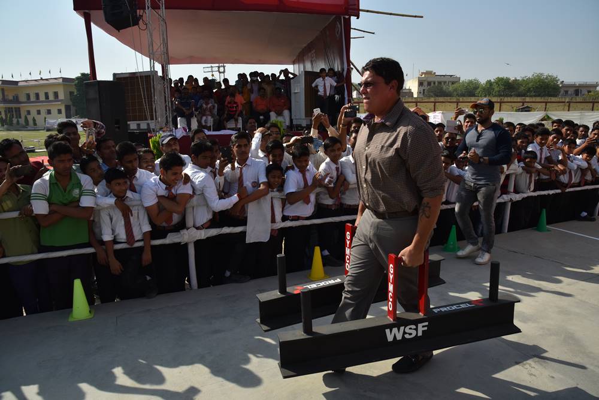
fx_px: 399
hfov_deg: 73.7
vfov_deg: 53.1
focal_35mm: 24
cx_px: 300
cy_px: 200
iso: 160
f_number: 13
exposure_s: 1/250
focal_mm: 24
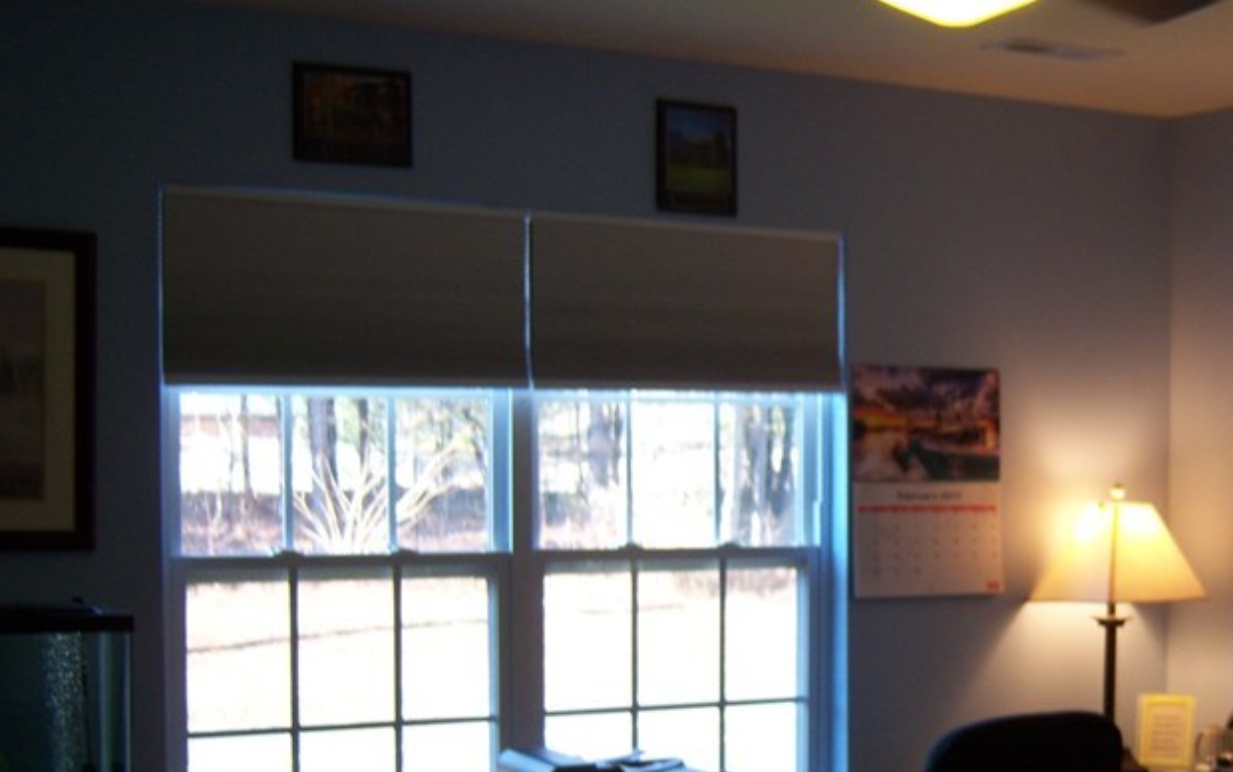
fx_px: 2118
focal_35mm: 63
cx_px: 943
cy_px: 587
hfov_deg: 31.8
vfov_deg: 20.5
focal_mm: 7.5
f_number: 2.8
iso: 100
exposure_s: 1/60
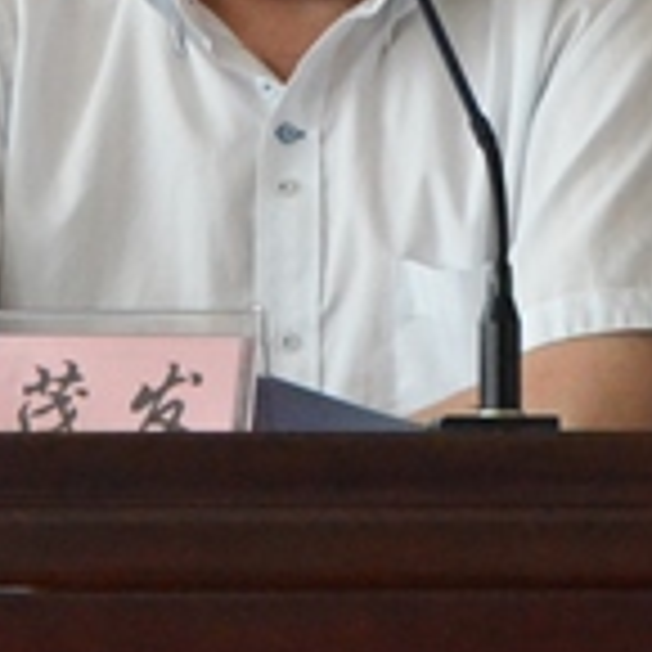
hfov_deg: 3.1
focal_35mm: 574
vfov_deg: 3.0
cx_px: 335
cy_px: -218
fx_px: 12228
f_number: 8
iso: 5000
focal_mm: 105
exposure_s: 1/250
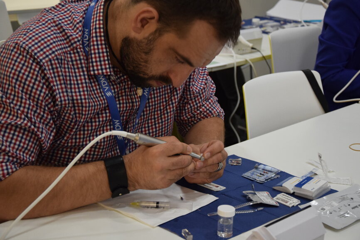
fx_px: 750
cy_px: 120
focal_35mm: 75
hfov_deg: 27.0
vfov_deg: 18.2
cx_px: 180
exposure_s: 1/60
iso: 2500
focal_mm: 50
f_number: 5
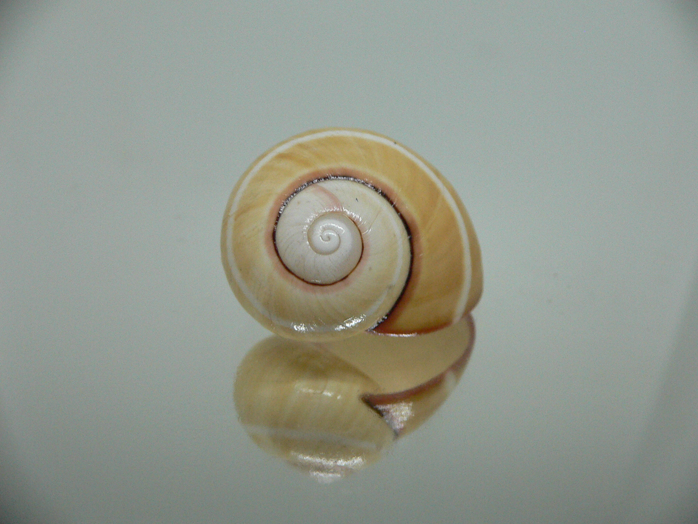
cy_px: 262
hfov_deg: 52.6
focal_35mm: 35
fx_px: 706
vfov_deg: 40.7
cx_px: 349
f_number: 2.8
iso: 200
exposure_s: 1/60
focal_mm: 4.6
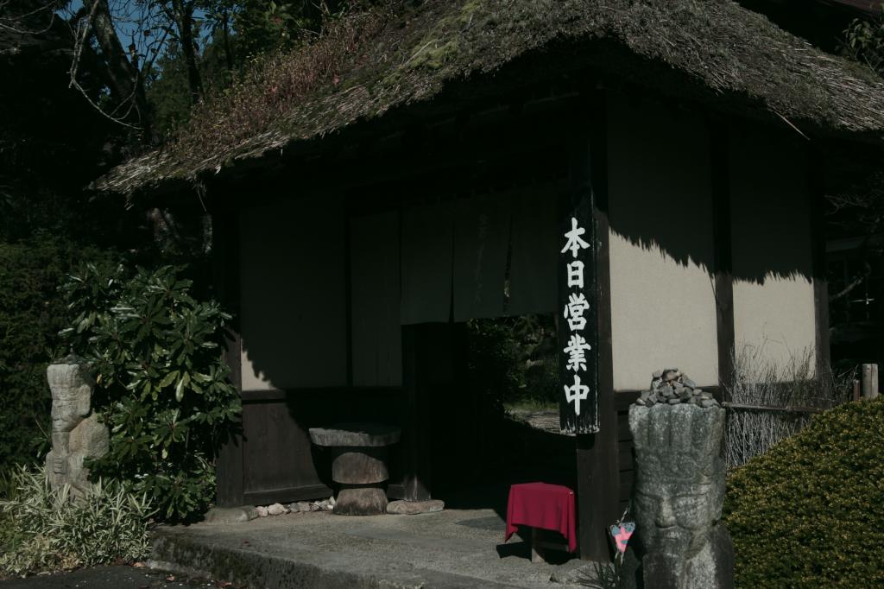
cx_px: 442
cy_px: 294
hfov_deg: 46.4
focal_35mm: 42
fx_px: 1031
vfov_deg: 31.9
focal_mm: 28
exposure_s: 1/1250
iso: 200
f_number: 5
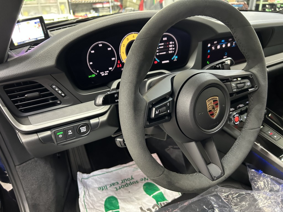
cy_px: 106
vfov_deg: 53.1
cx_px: 142
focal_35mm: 26
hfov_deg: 67.3
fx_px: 213
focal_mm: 5.7
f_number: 1.5
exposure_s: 1/33
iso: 500
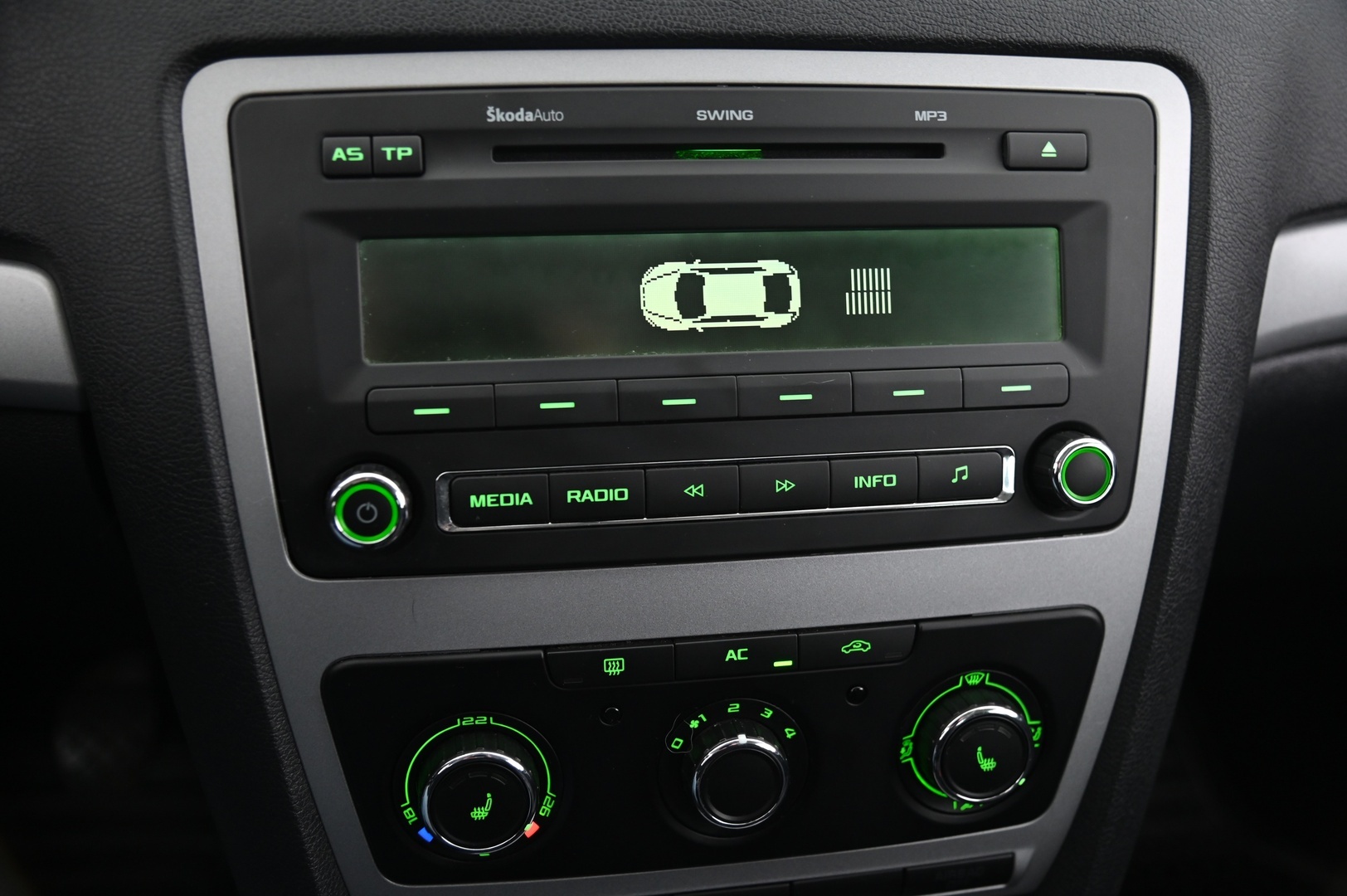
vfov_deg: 35.0
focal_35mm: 38
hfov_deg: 50.7
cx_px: 674
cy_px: 448
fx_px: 1421
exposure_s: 1/13
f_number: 4
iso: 2000
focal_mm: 38
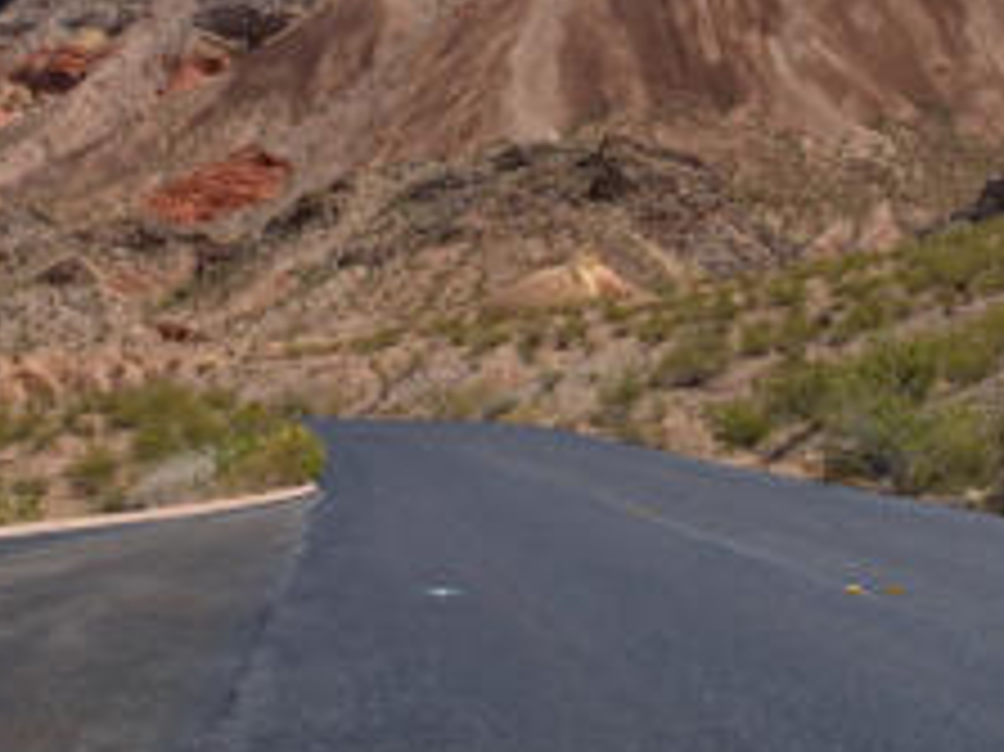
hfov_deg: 26.0
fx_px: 2174
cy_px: 151
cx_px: 516
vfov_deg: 19.4
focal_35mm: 75
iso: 250
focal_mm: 21
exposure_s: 1/500
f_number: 10
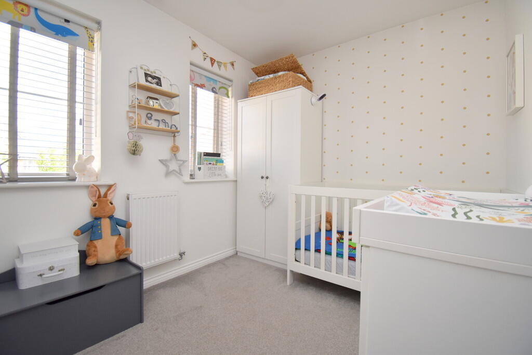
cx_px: 266
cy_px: 178
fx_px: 222
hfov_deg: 100.4
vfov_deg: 77.3
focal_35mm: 15
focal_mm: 10
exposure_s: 1/200
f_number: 5
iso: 560
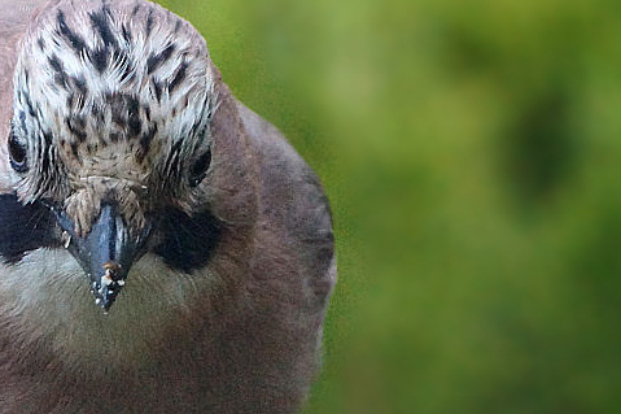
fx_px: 22140
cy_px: 265
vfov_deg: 1.1
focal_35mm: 1284
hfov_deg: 1.6
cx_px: 26
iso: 1600
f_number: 5.6
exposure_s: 1/400
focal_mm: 400
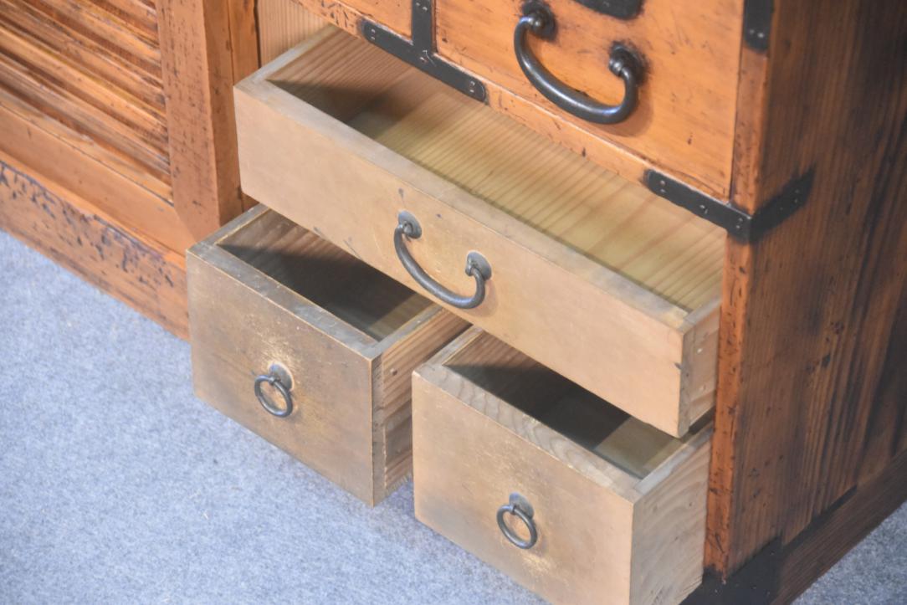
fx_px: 3401
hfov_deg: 15.2
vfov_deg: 10.2
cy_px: 302
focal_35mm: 135
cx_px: 454
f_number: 5.6
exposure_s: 1/60
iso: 5000
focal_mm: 90
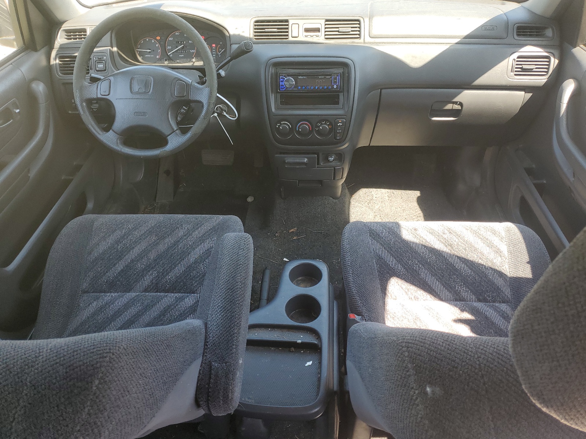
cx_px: 293
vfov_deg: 53.1
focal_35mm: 26
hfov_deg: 67.3
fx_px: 440
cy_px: 220
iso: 50
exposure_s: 1/196
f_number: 1.5
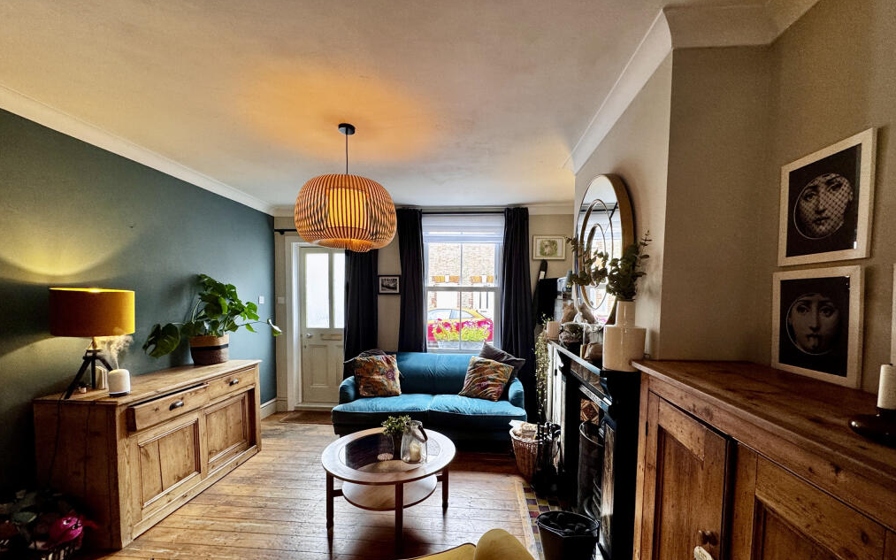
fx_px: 366
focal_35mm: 15
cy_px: 320
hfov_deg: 101.5
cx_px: 451
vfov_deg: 74.4
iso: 250
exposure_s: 1/50
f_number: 2.2
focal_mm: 2.22
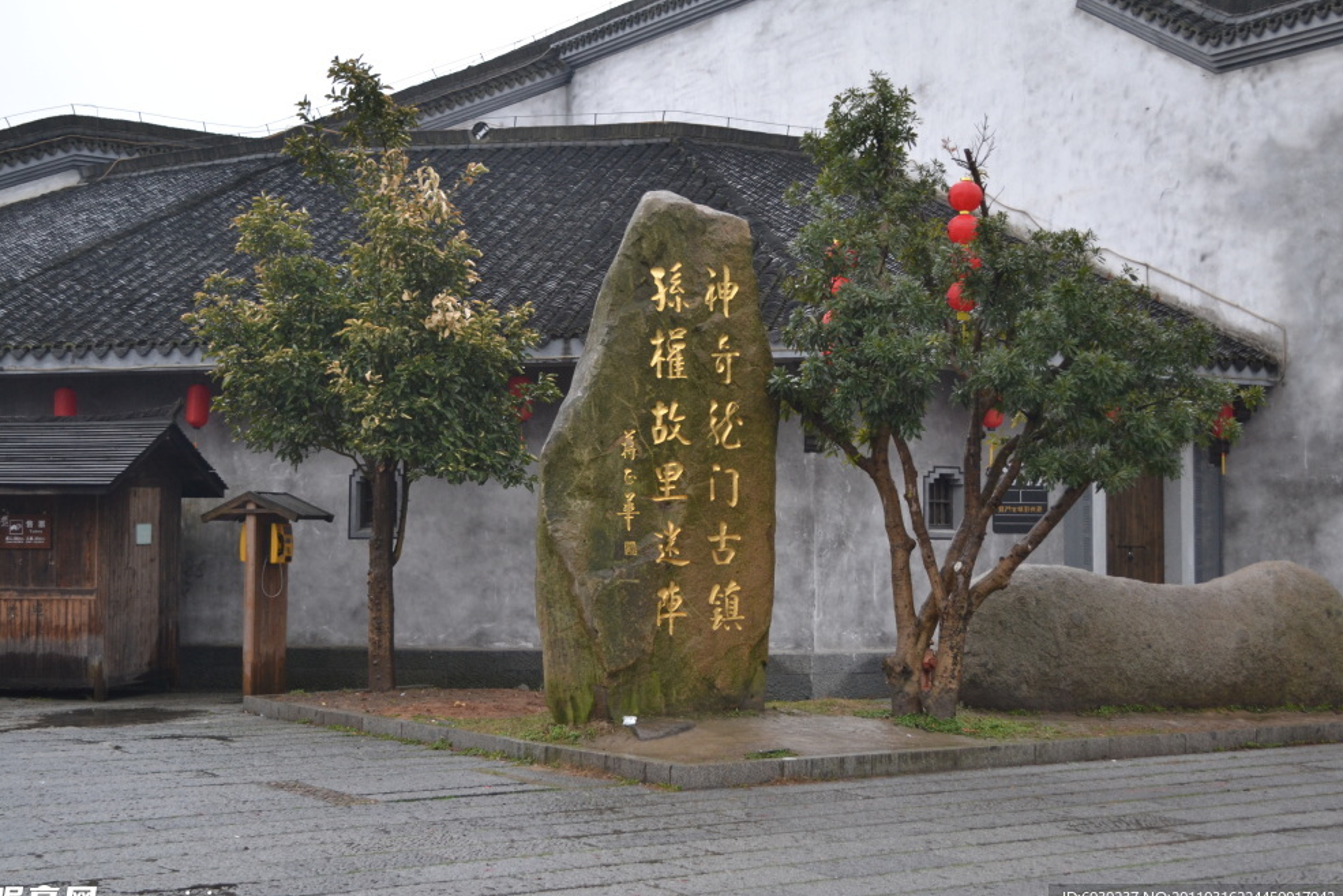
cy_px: 459
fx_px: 1977
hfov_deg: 37.5
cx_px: 665
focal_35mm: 53
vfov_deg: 25.5
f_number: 5
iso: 400
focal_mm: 34
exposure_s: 1/30
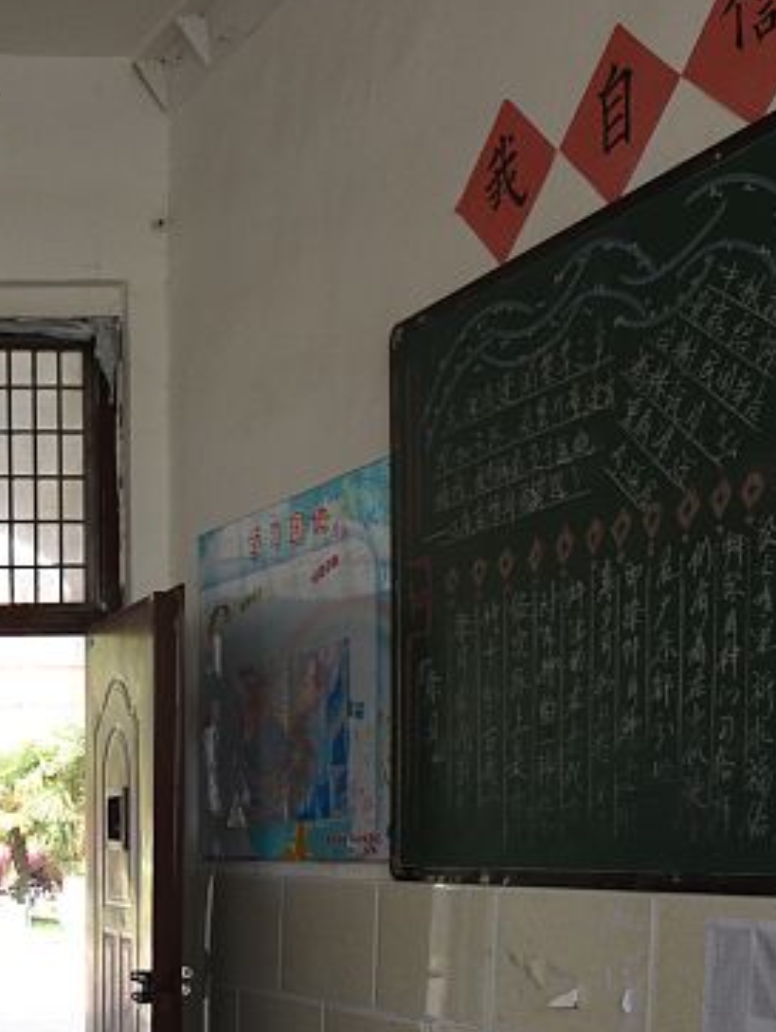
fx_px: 1611
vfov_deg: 33.3
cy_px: 968
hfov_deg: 22.1
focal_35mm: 54
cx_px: -409
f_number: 5.6
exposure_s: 1/250
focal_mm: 17
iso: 640
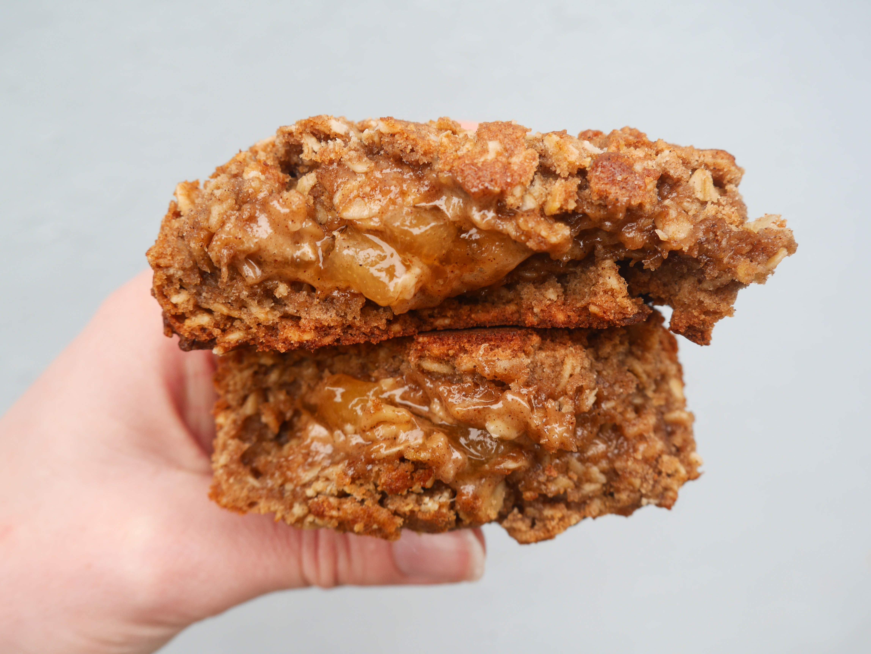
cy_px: 327
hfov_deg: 53.9
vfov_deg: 41.8
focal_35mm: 34
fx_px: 856
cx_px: 436
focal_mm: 17
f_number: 5
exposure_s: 1/160
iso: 200
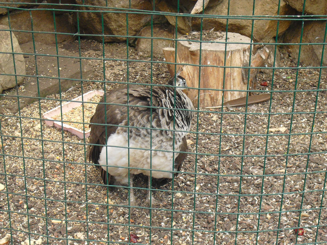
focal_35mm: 63
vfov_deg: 23.3
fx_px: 595
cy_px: 122
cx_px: 164
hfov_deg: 30.7
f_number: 4.2
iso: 400
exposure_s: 1/100
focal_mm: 11.2
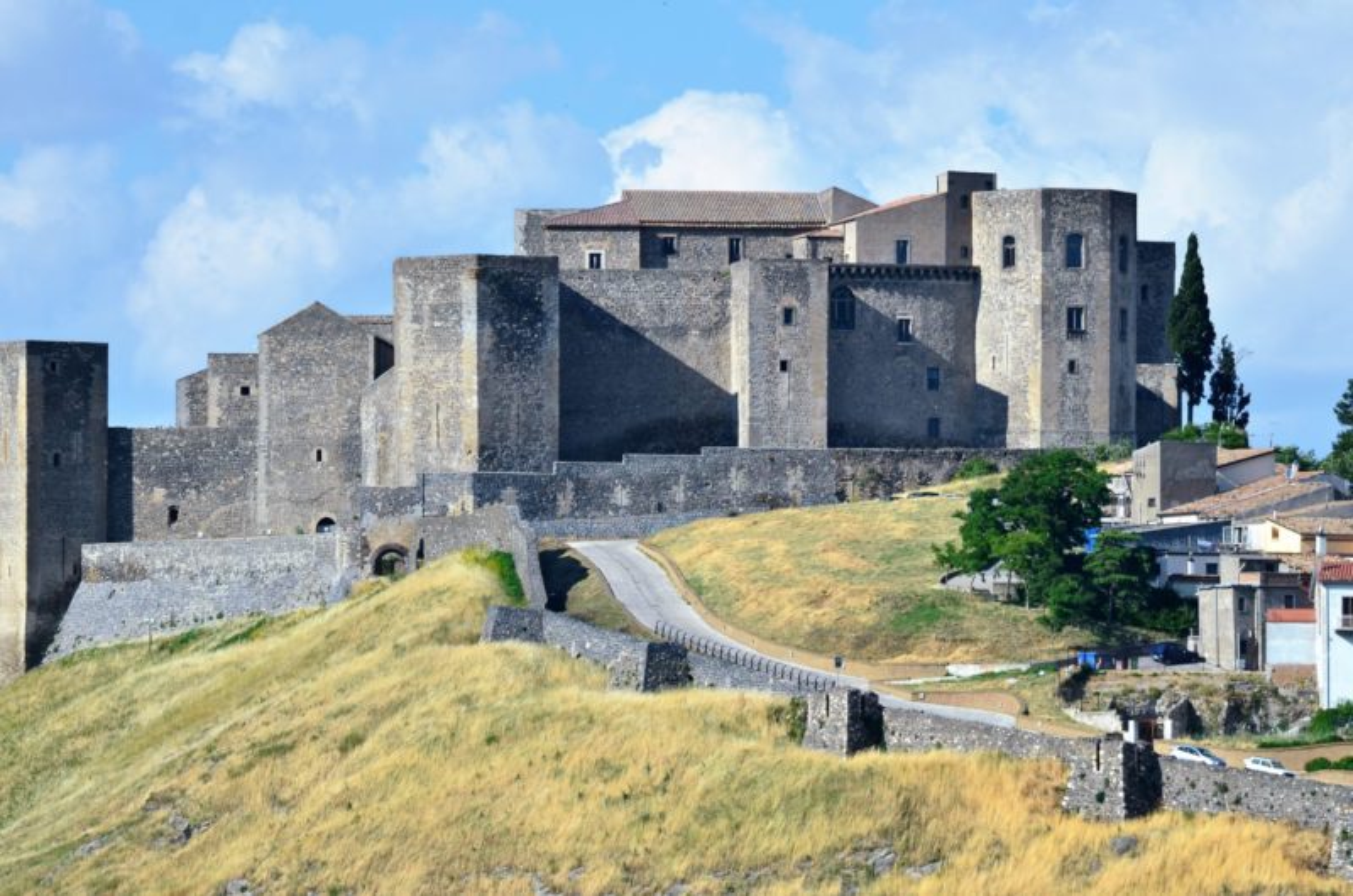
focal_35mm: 300
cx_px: 676
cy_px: 448
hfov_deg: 6.9
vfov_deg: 4.6
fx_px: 11252
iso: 110
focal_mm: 200
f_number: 6.7
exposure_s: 1/500
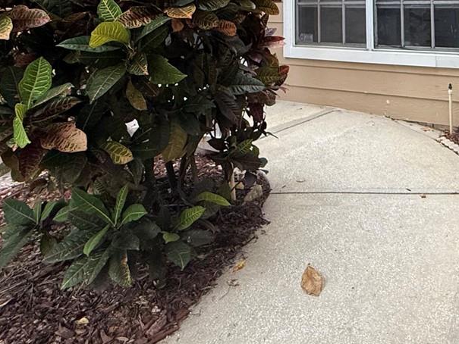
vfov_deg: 33.3
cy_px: -43
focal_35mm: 37
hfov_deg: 43.7
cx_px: 448
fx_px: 491
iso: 250
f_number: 2.2
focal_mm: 2.22
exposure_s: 1/99
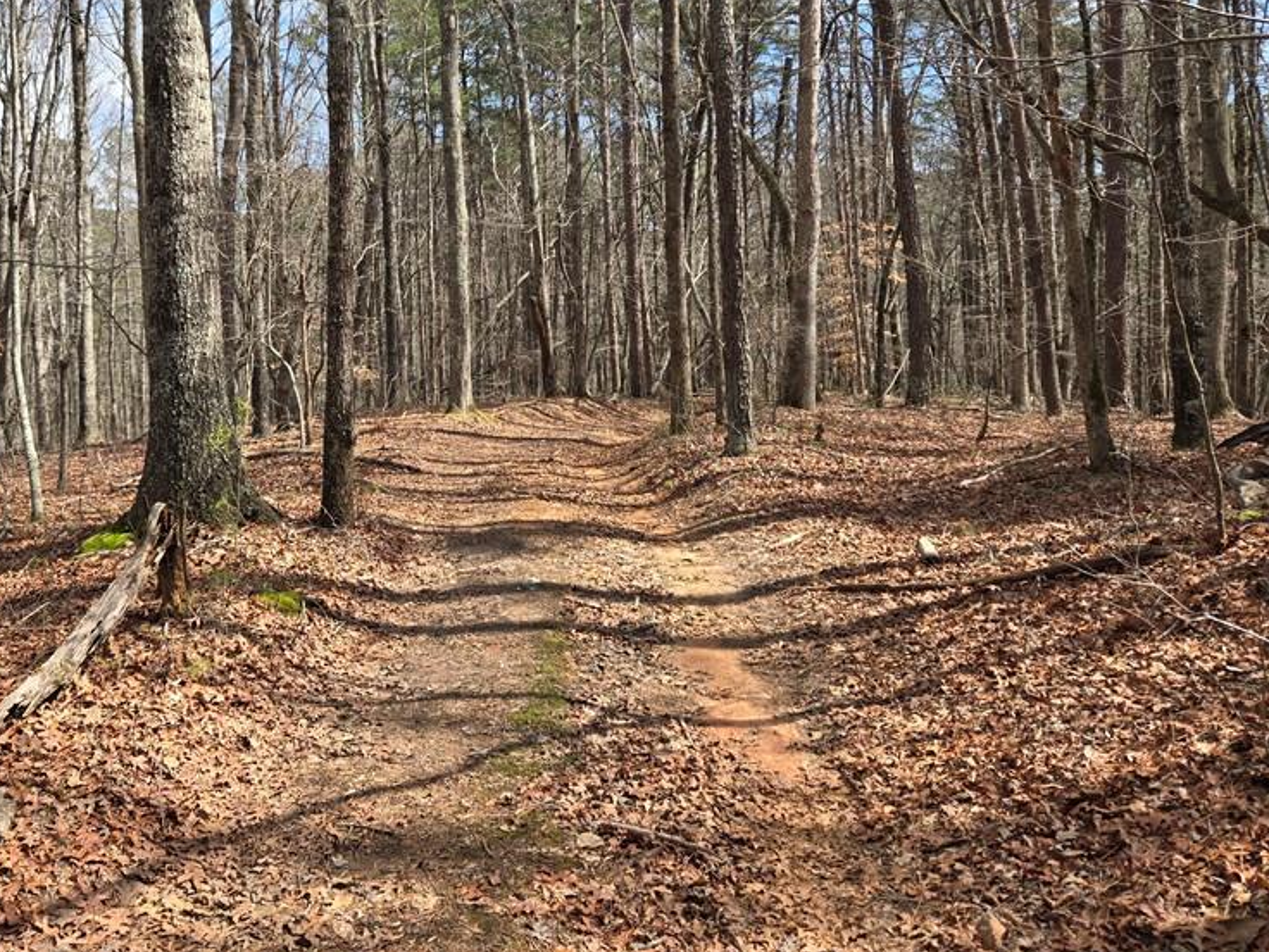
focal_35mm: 32
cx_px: 472
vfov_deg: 43.7
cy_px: 341
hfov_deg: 56.1
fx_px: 1173
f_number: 1.8
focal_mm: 5.4
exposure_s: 1/909
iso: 25
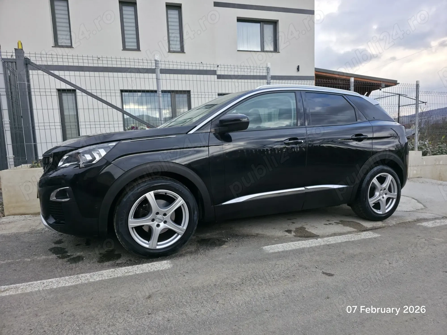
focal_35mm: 23
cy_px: 168
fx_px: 297
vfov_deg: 58.9
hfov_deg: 73.9
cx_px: 224
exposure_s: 1/955
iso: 50
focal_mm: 6.3
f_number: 1.7
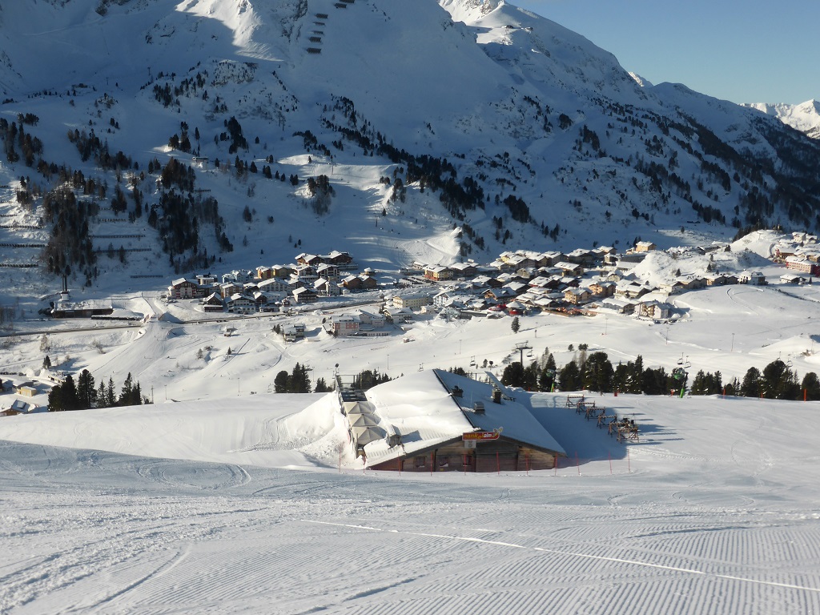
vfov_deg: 36.0
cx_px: 410
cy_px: 308
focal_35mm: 40
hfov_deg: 46.8
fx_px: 948
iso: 100
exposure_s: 1/1600
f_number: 3.9
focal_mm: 6.9
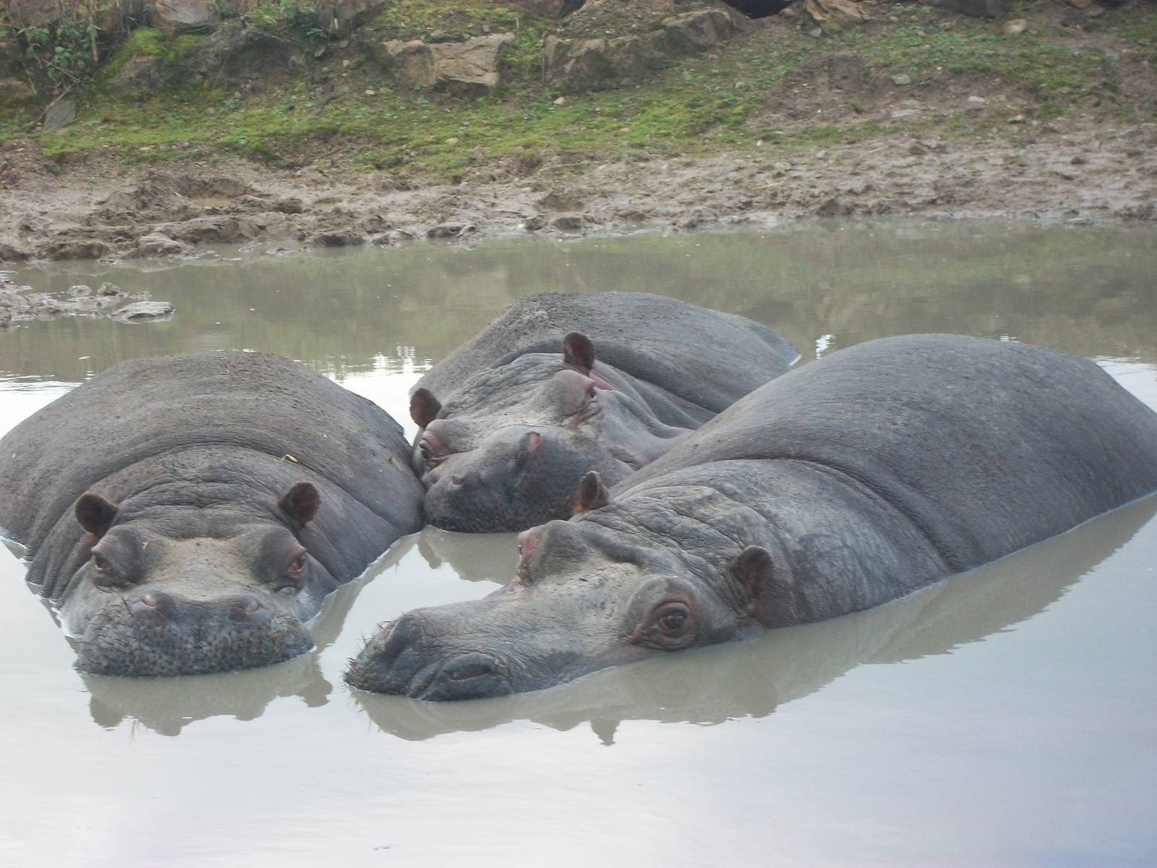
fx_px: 3209
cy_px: 434
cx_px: 578
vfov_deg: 15.4
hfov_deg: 20.4
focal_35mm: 96
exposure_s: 1/60
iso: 99
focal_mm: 17.1
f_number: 5.2
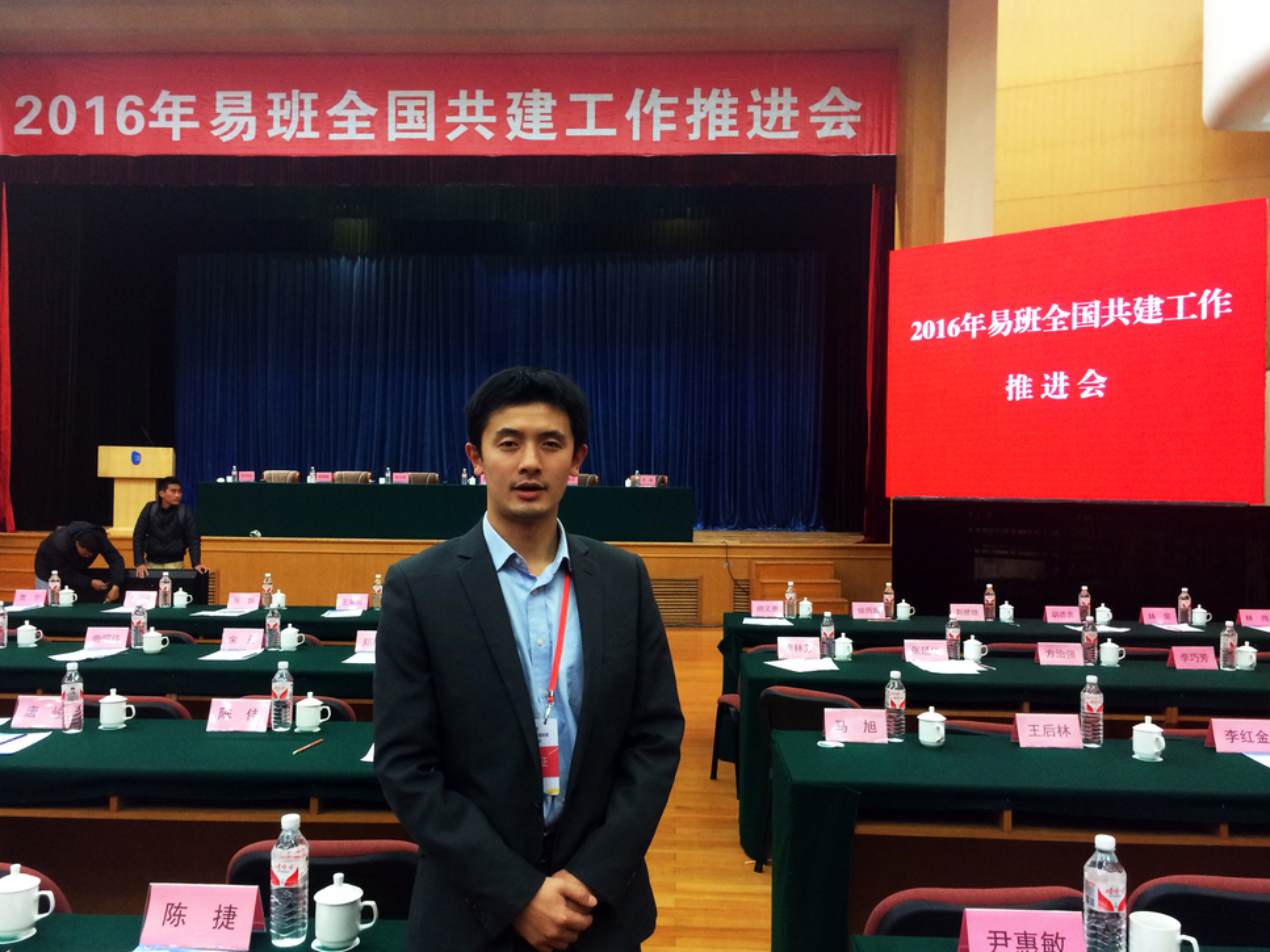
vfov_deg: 46.8
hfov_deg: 60.0
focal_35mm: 30
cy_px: 478
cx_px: 617
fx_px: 1101
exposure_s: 1/33
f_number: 2.2
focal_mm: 4.15
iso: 200
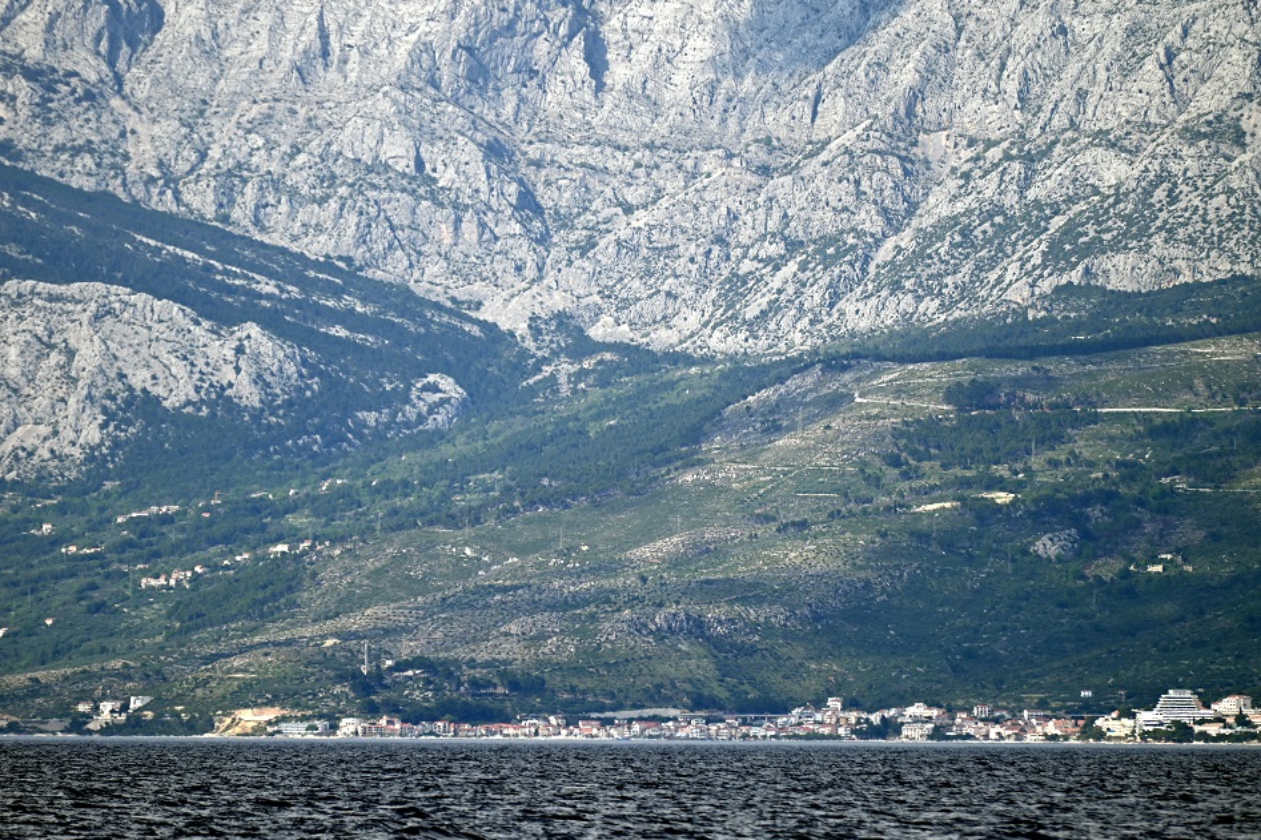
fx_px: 9490
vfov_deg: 5.1
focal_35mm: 271
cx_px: 631
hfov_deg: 7.6
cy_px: 421
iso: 160
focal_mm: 270
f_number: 5.6
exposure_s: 1/1000
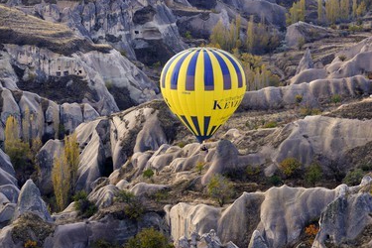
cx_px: 185
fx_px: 1447
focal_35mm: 140
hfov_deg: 14.7
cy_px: 120
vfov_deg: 9.8
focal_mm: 125
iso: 200
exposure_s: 1/125
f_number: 5.6
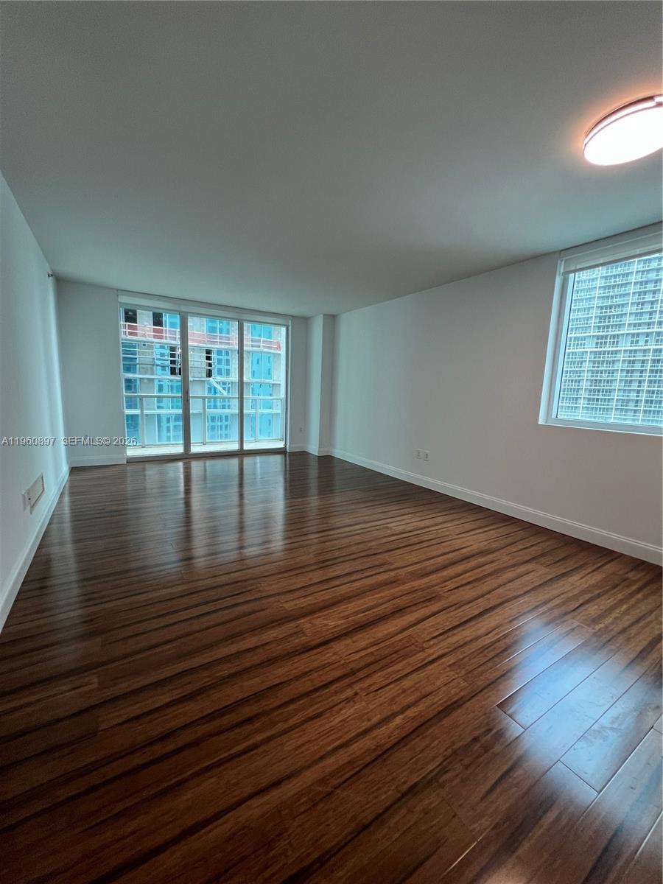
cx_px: 332
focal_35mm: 13
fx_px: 332
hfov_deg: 89.9
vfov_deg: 106.2
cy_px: 442
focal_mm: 1.57
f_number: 1.8
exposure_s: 1/120
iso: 200
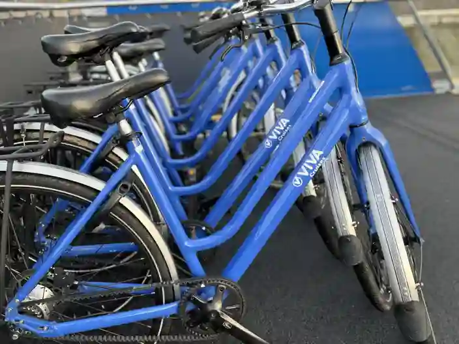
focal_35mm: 26
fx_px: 345
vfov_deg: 53.1
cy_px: 172
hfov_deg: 67.3
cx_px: 230
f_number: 1.6
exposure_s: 1/163
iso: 40
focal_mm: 5.1
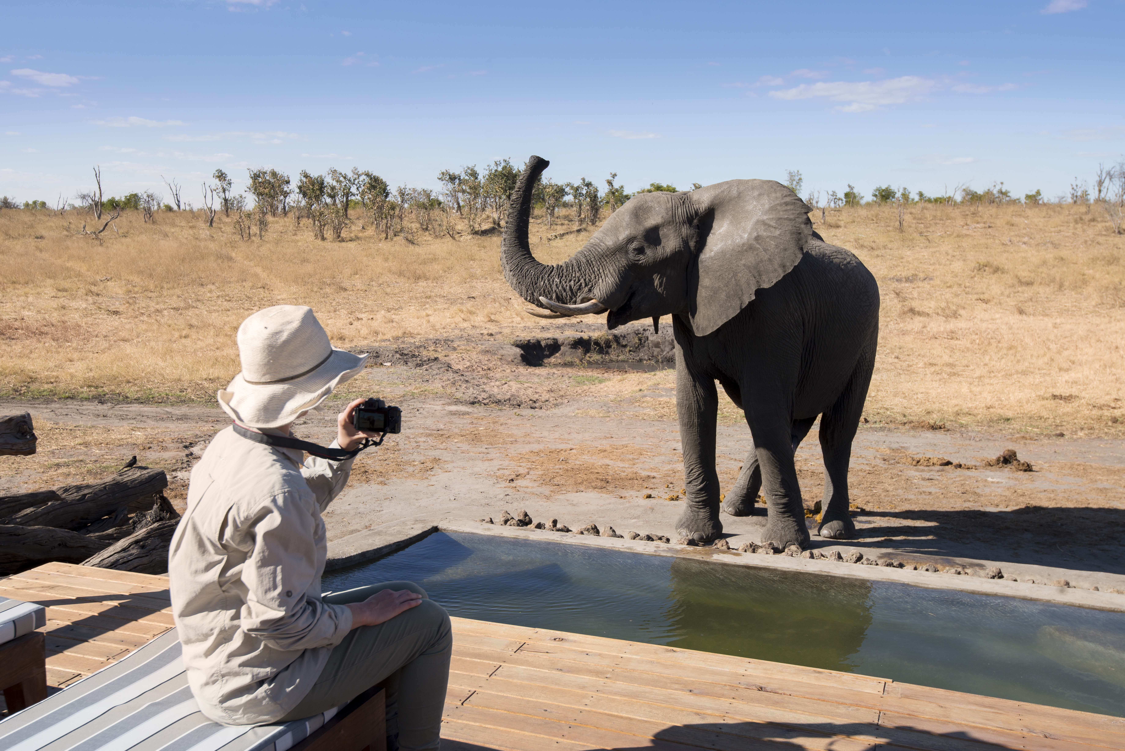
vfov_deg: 37.9
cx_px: 562
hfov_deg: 54.4
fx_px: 1094
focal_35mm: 35
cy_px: 376
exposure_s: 1/250
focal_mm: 35
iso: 200
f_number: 9.5
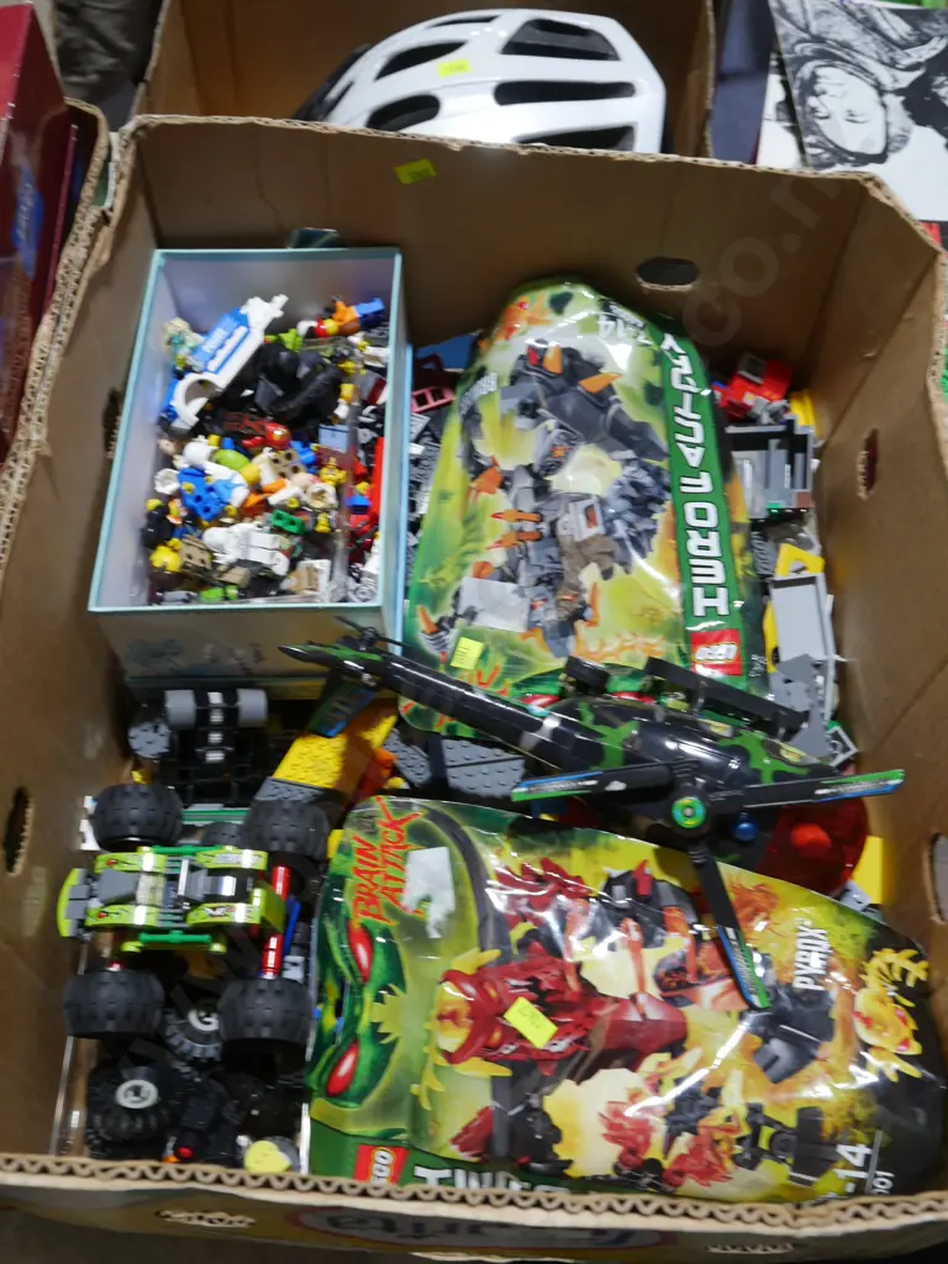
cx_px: 474
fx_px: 1168
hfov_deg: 44.2
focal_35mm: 32
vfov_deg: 56.8
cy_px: 632
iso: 500
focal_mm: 16
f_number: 5.6
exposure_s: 1/60
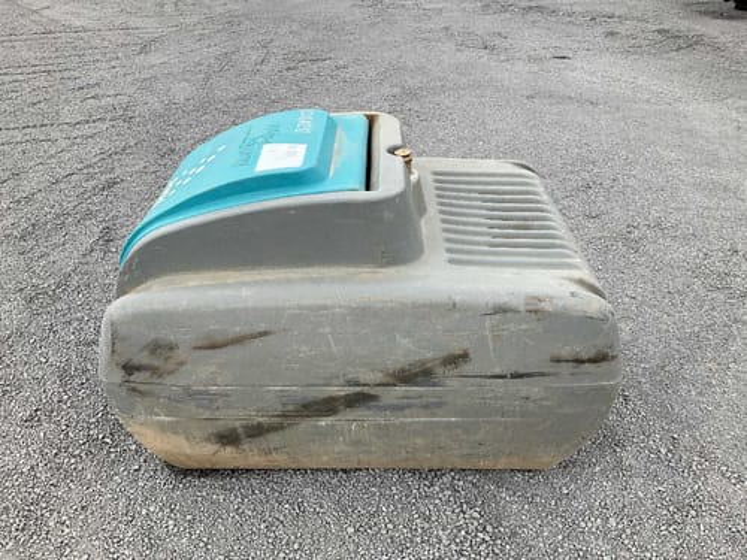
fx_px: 626
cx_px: 374
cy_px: 280
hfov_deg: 61.7
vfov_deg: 48.2
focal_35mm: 29
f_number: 1.8
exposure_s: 1/642
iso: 25
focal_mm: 3
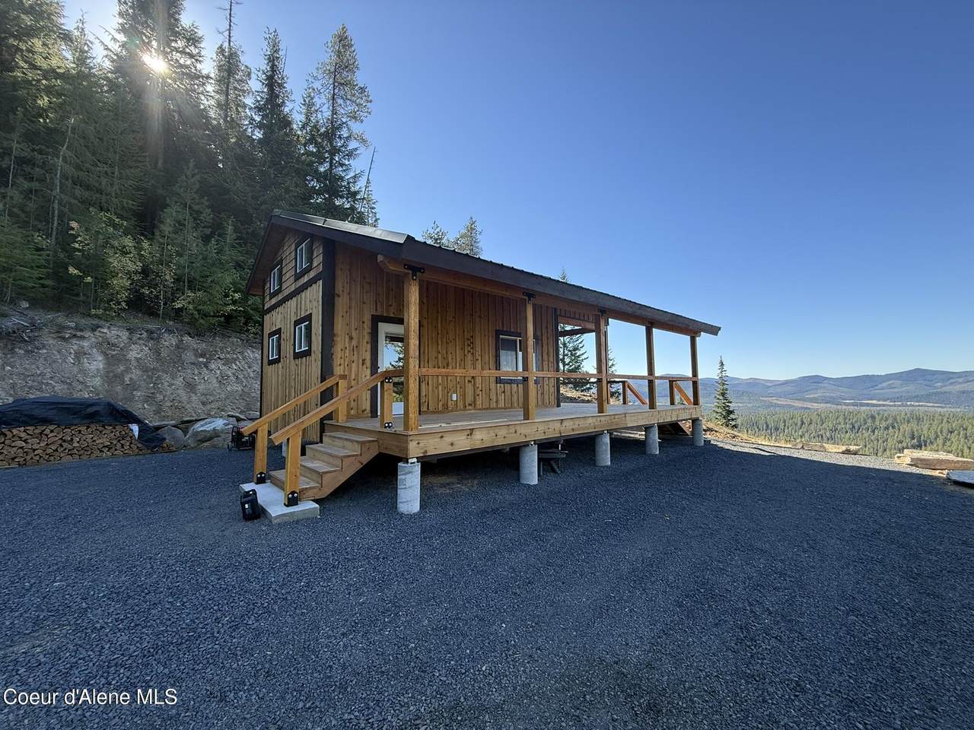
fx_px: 394
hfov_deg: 102.1
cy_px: 365
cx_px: 487
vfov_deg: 85.7
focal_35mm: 14
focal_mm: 2.22
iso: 64
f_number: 2.2
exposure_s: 1/585
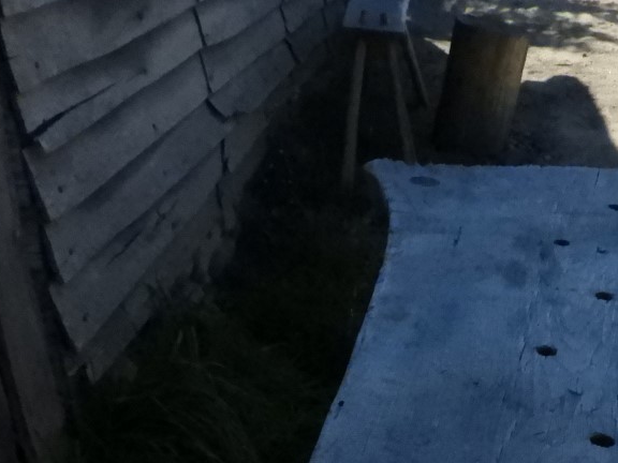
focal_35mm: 60
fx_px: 1071
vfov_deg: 22.7
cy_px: 536
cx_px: 499
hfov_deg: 31.3
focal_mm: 4.3
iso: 1600
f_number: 7.6
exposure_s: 1/3200
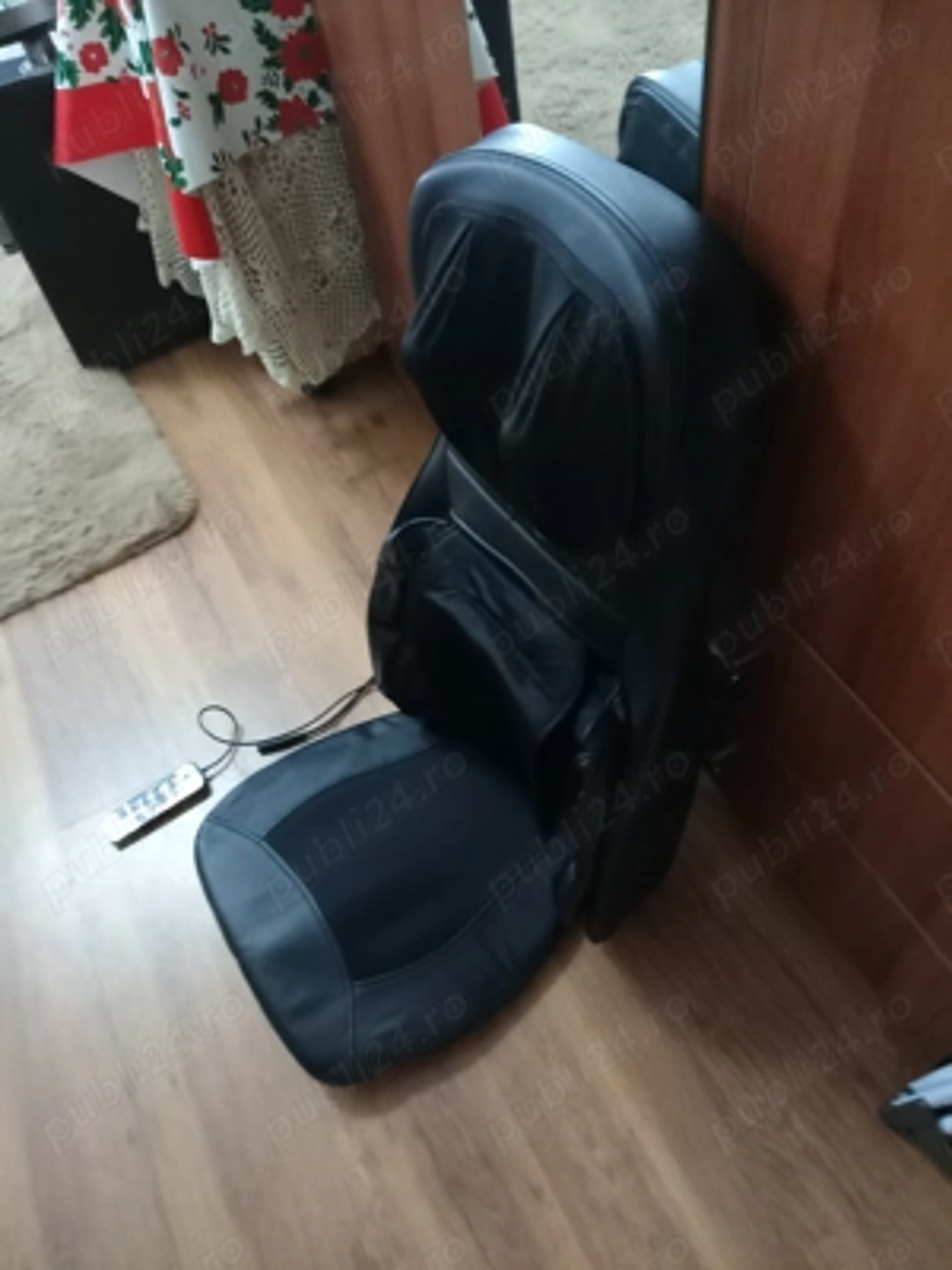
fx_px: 953
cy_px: 635
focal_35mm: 26
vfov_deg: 67.3
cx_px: 476
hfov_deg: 53.1
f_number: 1.8
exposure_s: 1/16.7
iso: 1702
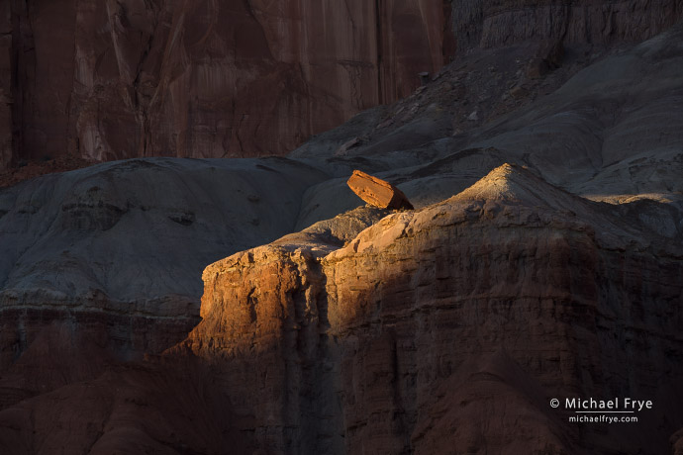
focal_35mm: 297
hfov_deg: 6.9
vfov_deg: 4.6
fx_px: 5634
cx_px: 342
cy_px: 228
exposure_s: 1/45
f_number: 11
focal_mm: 297
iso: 100
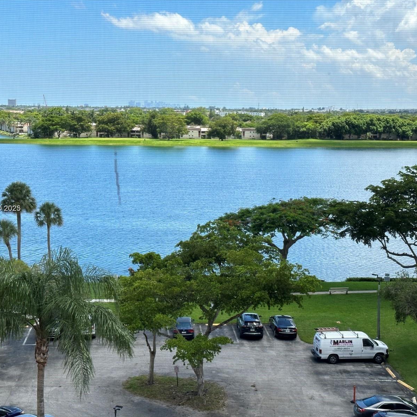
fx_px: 777
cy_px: 209
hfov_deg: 30.0
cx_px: 189
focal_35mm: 57
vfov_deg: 30.0
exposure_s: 1/1880
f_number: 1.78
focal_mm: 6.86
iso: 64
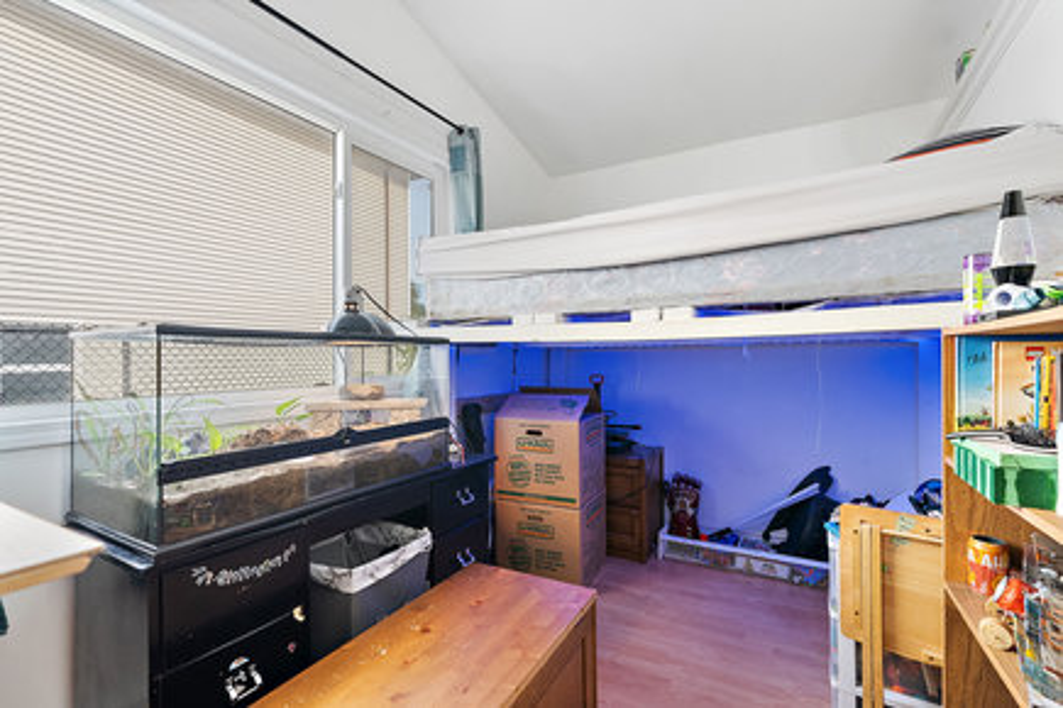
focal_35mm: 16
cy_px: 354
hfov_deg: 96.7
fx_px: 472
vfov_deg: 73.7
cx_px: 532
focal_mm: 16
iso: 320
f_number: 7.1
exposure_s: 1/8
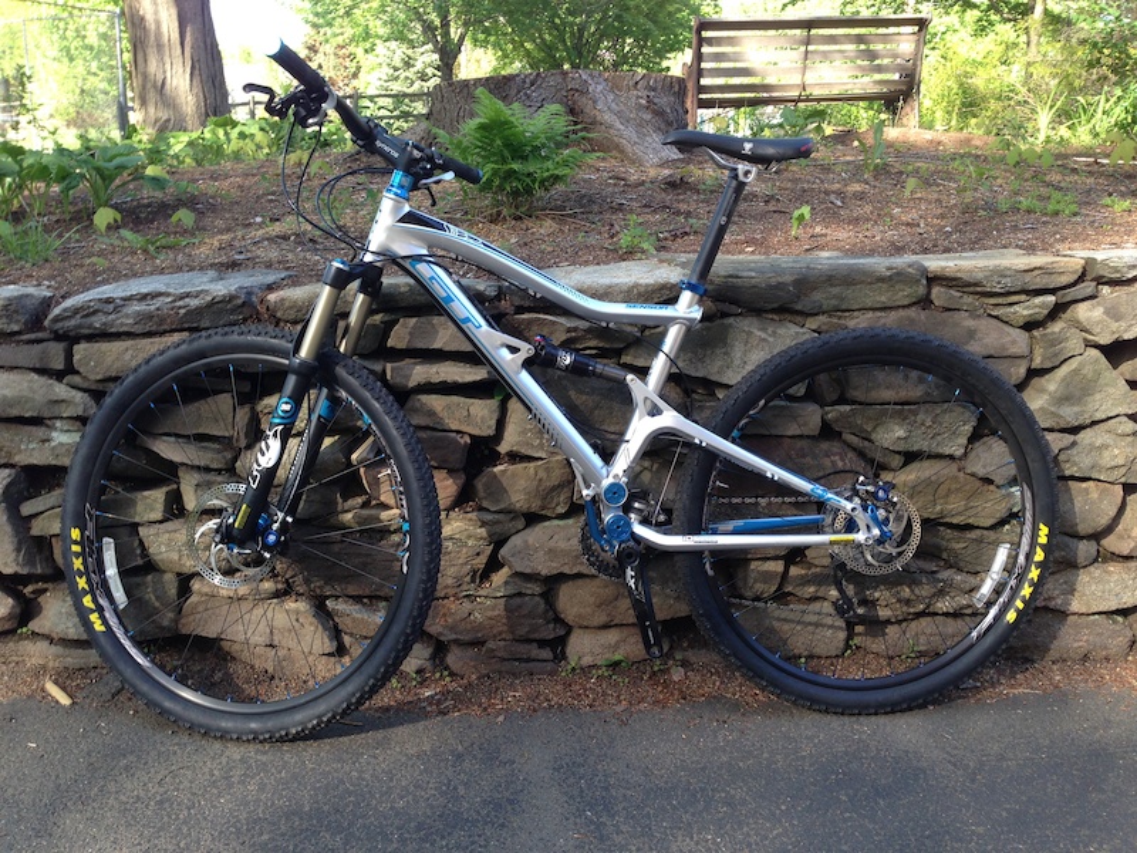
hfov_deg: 55.4
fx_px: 1084
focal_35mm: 33
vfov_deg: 42.9
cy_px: 426
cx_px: 568
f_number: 2.4
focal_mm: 4.12
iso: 50
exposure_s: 1/120
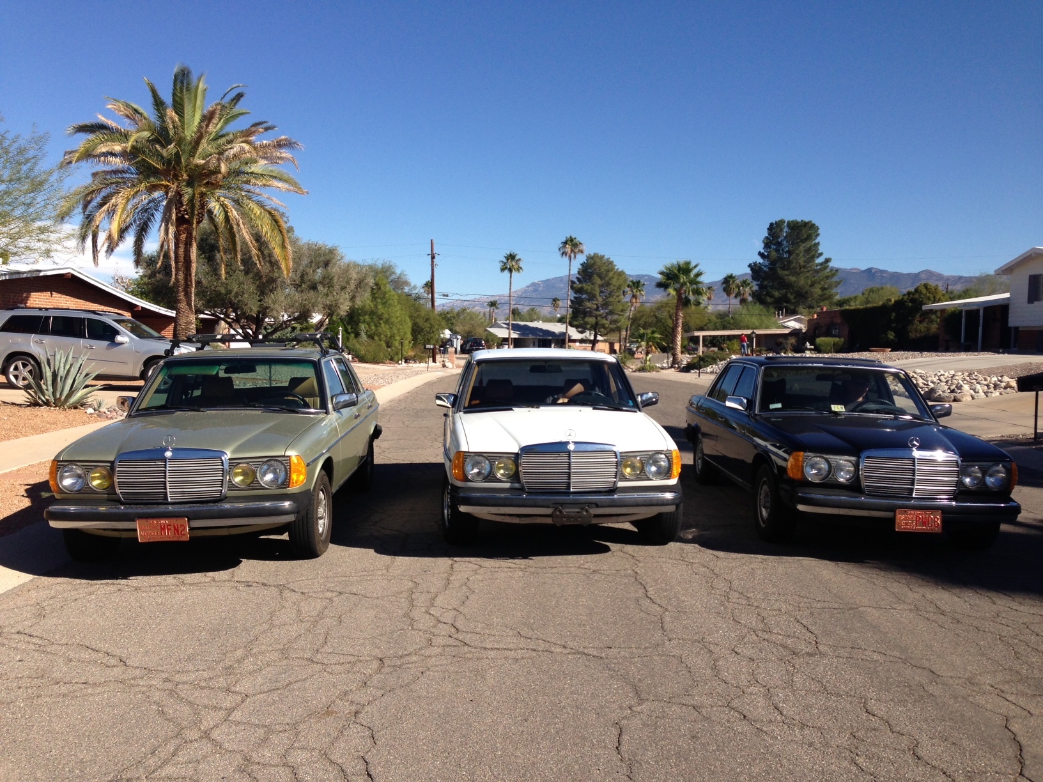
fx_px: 994
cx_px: 522
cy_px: 391
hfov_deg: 55.4
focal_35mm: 33
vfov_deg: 42.9
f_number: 2.4
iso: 50
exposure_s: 1/1555
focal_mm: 4.13
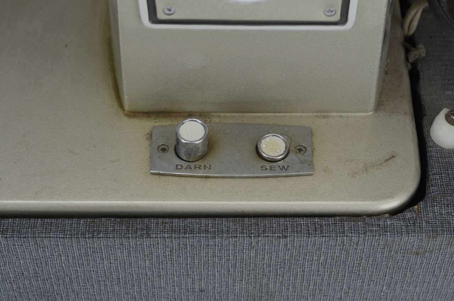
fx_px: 944
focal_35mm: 75
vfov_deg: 18.1
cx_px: 227
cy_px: 150
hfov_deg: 27.0
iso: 500
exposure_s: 1/125
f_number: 5.6
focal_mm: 50
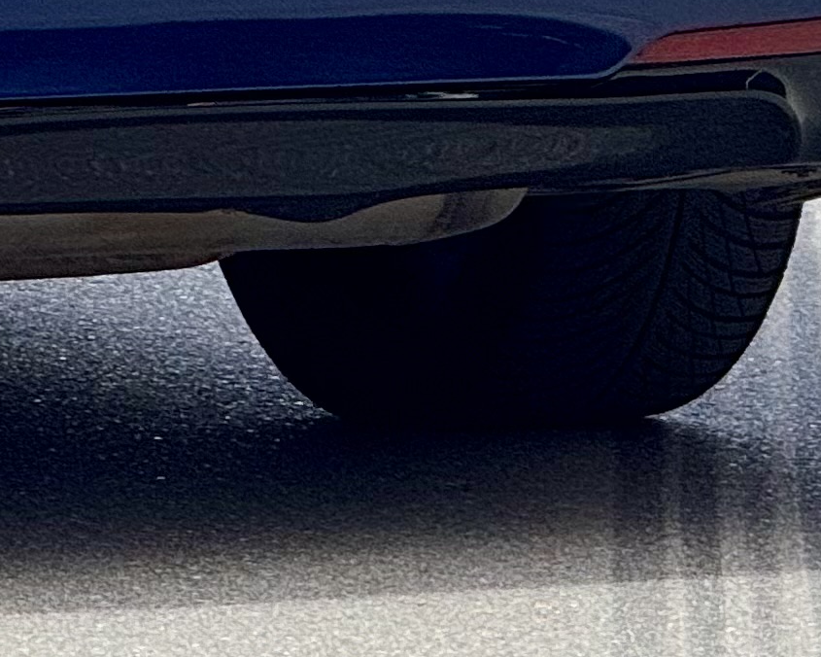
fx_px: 13583
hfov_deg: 3.4
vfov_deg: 2.8
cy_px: -485
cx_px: -777
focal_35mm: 559
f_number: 2.8
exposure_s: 1/655
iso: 50
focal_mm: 15.66
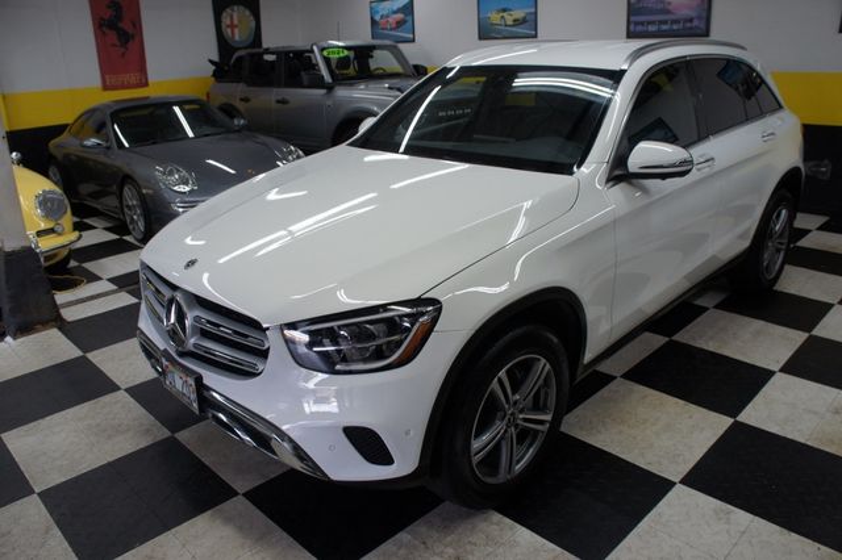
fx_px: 631
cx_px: 421
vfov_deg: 47.9
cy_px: 280
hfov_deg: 67.4
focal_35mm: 27
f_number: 4.5
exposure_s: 1/100
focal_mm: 18
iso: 400
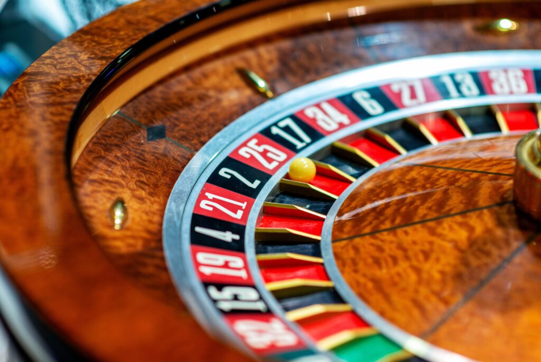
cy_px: 181
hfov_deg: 23.9
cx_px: 270
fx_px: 1278
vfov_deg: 16.1
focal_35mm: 85
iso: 1000
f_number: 2.2
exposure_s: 1/250
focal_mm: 85
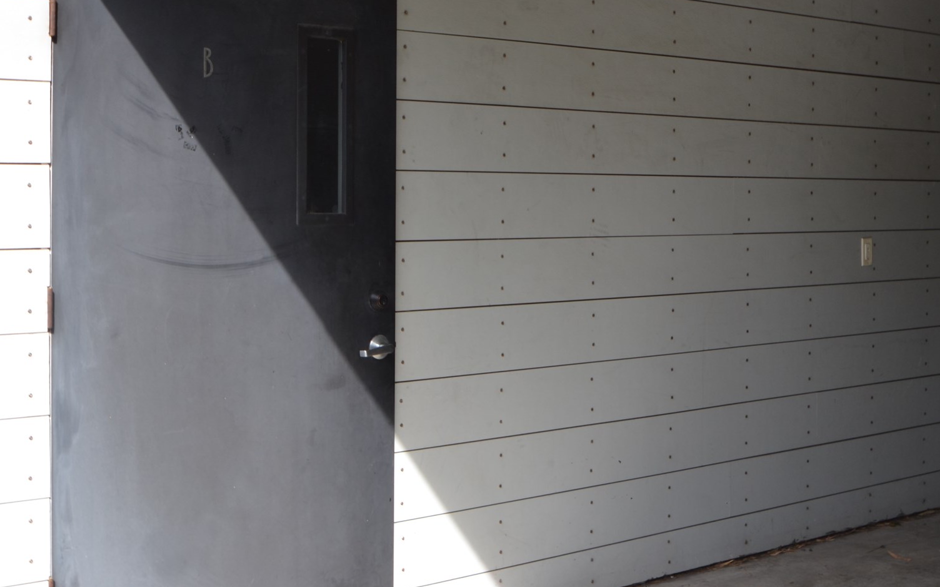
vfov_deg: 24.3
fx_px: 1358
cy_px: 207
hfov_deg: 38.2
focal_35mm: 53
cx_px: 463
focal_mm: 24
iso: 100
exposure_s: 1/125
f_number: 5.6
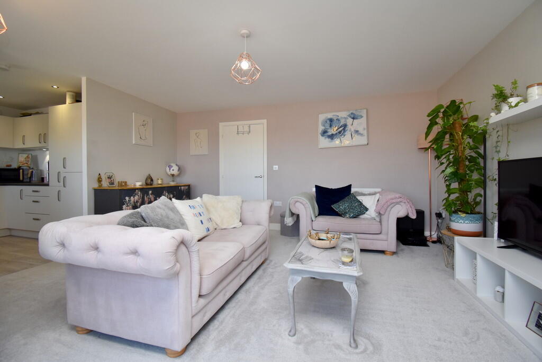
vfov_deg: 77.3
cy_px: 181
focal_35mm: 15
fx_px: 226
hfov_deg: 100.4
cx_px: 271
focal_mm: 10
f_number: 5
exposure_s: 1/200
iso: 500
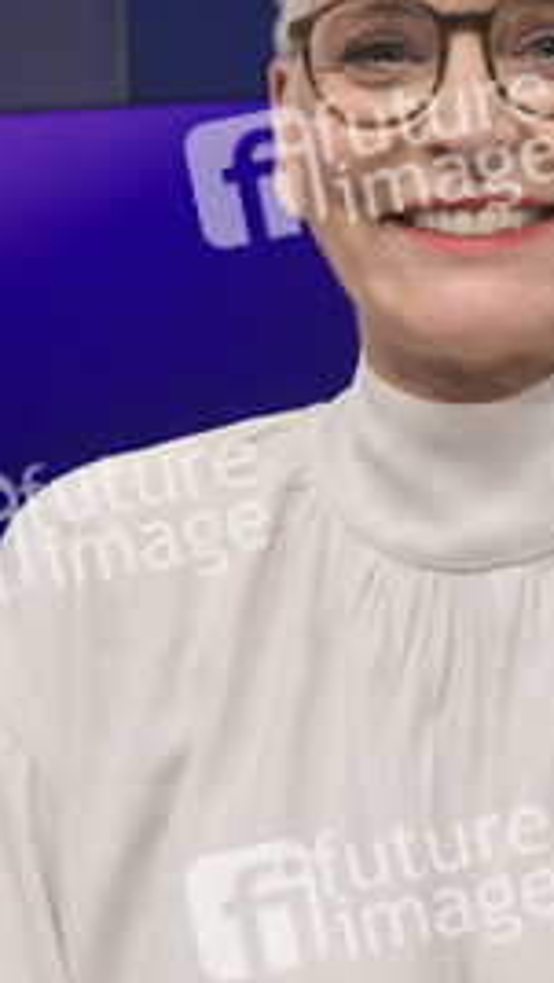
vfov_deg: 28.1
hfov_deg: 16.0
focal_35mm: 75
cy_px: 345
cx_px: 481
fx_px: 1956
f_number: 6.3
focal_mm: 48
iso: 1600
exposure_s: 1/200
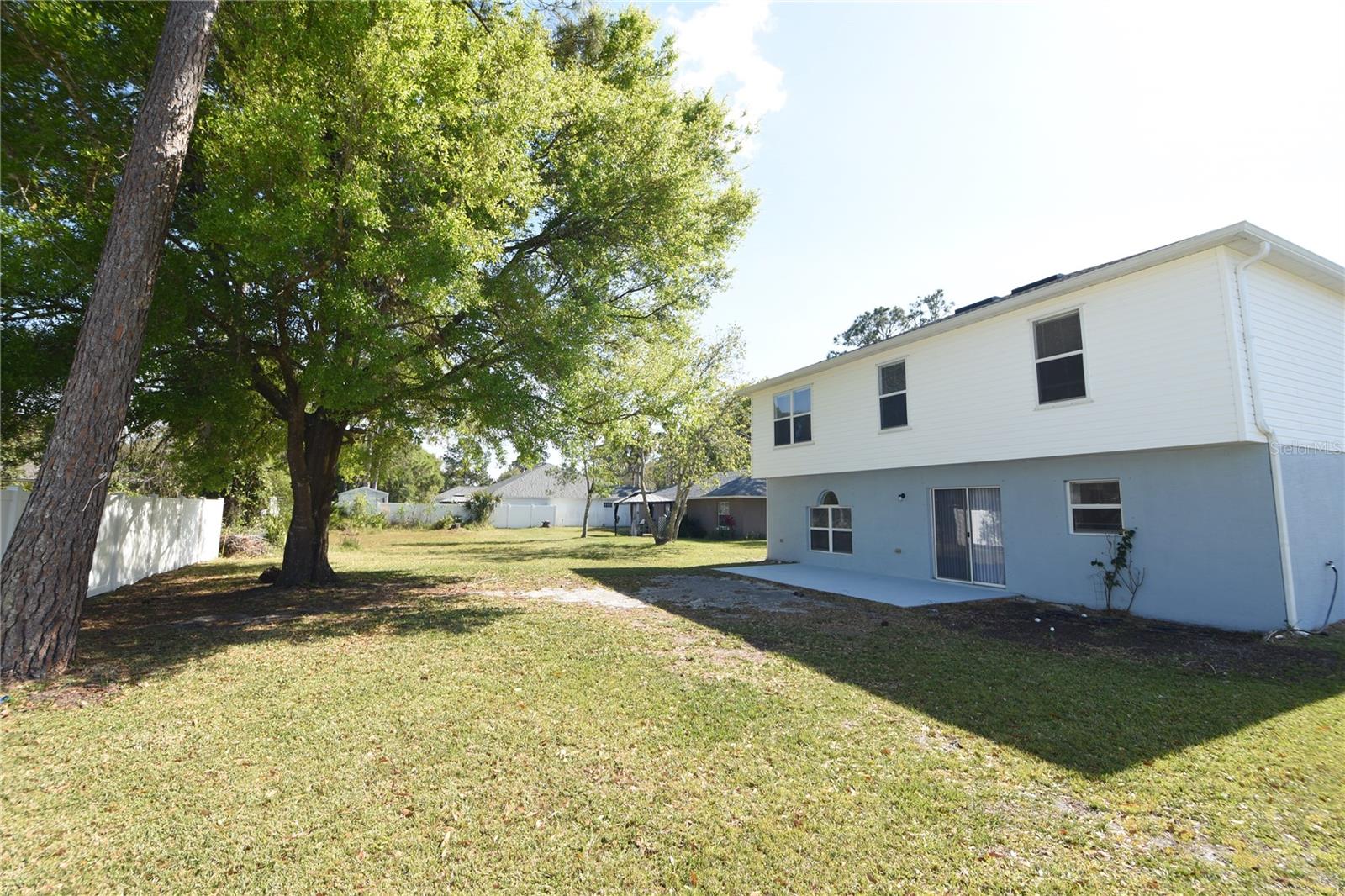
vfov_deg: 77.3
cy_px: 448
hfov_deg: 100.4
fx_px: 560
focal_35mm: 15
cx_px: 672
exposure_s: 1/160
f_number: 6.3
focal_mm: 10
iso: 100
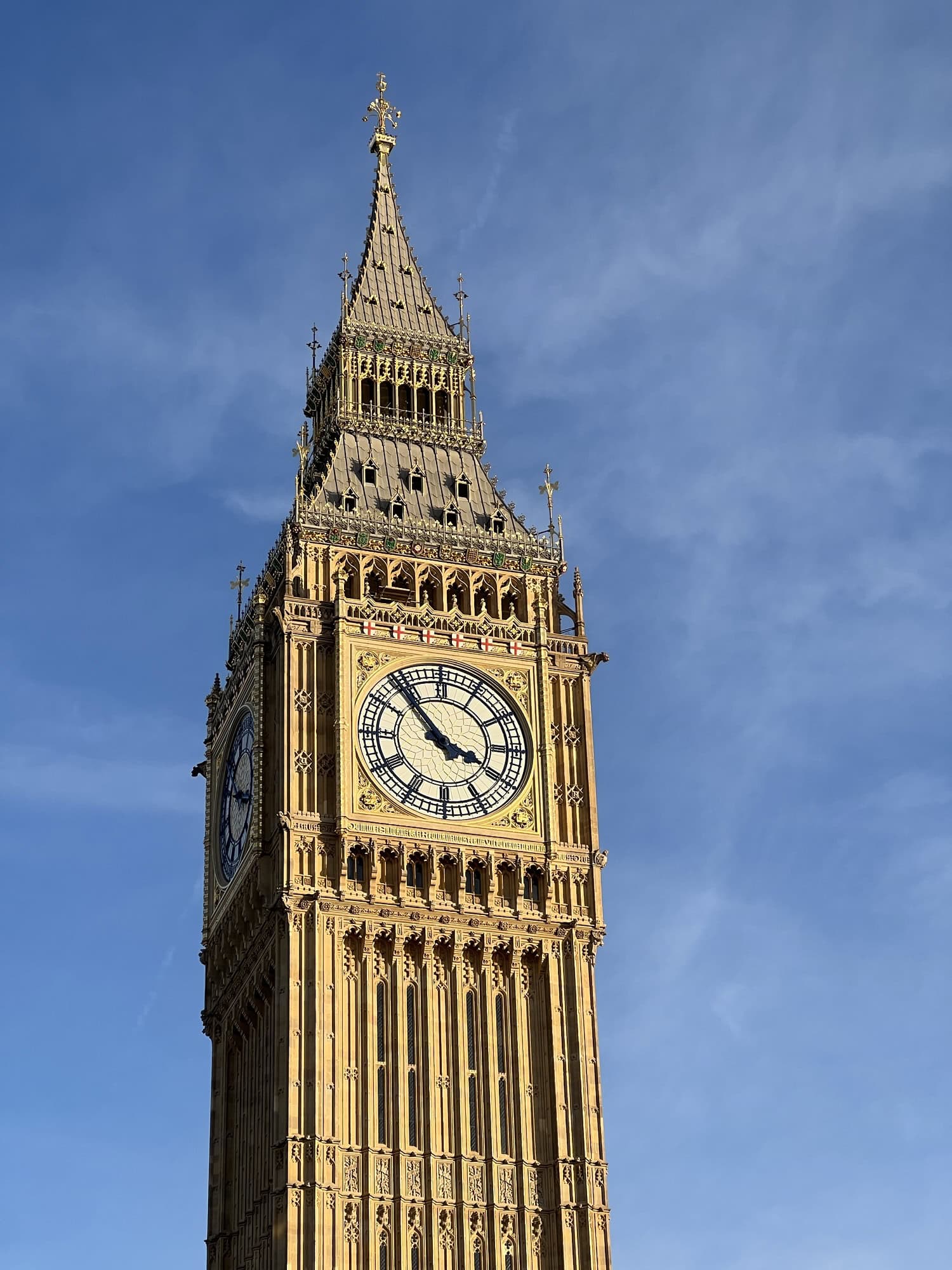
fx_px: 2824
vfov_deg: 25.3
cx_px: 476
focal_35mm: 77
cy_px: 635
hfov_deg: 19.1
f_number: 2.8
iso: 32
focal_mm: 9
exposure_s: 1/412
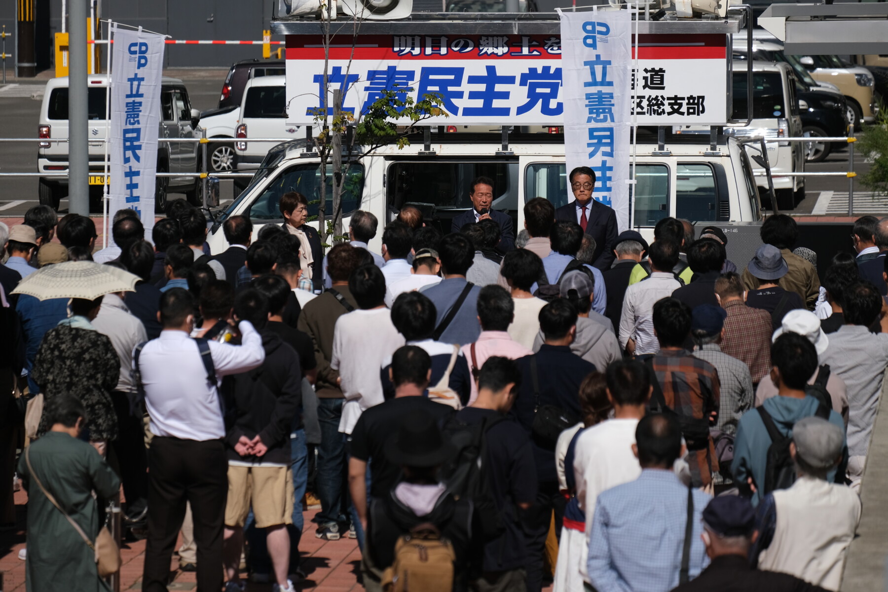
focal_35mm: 246
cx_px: 444
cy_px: 296
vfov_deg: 5.6
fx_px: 6068
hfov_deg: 8.4
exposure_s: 1/2400
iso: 160
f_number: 4.6
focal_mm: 164
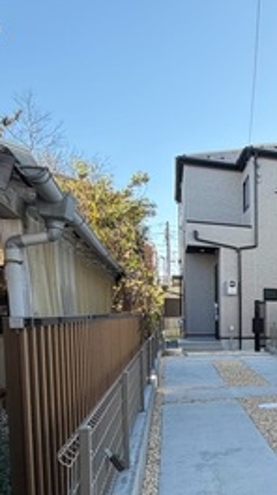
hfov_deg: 26.0
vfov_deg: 52.5
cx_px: 384
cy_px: 349
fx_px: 484
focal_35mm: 37
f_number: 2.2
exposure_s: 1/321
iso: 50
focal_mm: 2.22
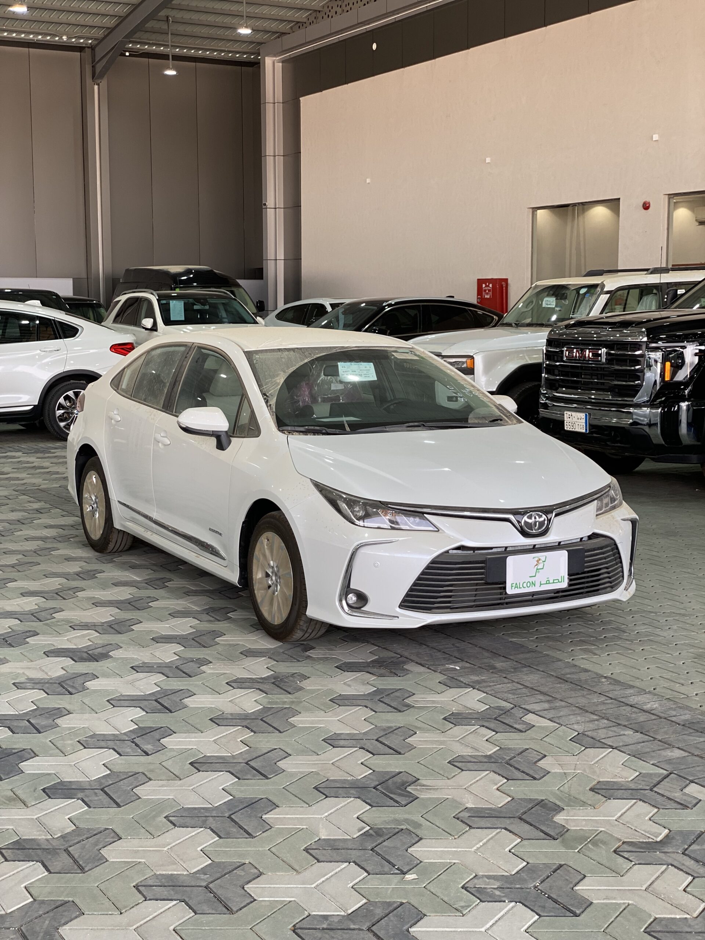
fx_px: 1412
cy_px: 470
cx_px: 352
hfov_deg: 28.0
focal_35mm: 52
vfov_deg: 36.8
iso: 32
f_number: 2
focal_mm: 6
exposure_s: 1/122
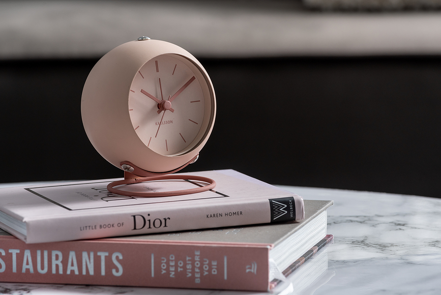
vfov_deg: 6.9
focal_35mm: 200
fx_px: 2451
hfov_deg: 10.3
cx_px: 220
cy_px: 148
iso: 250
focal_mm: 200
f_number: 10
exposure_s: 1/100
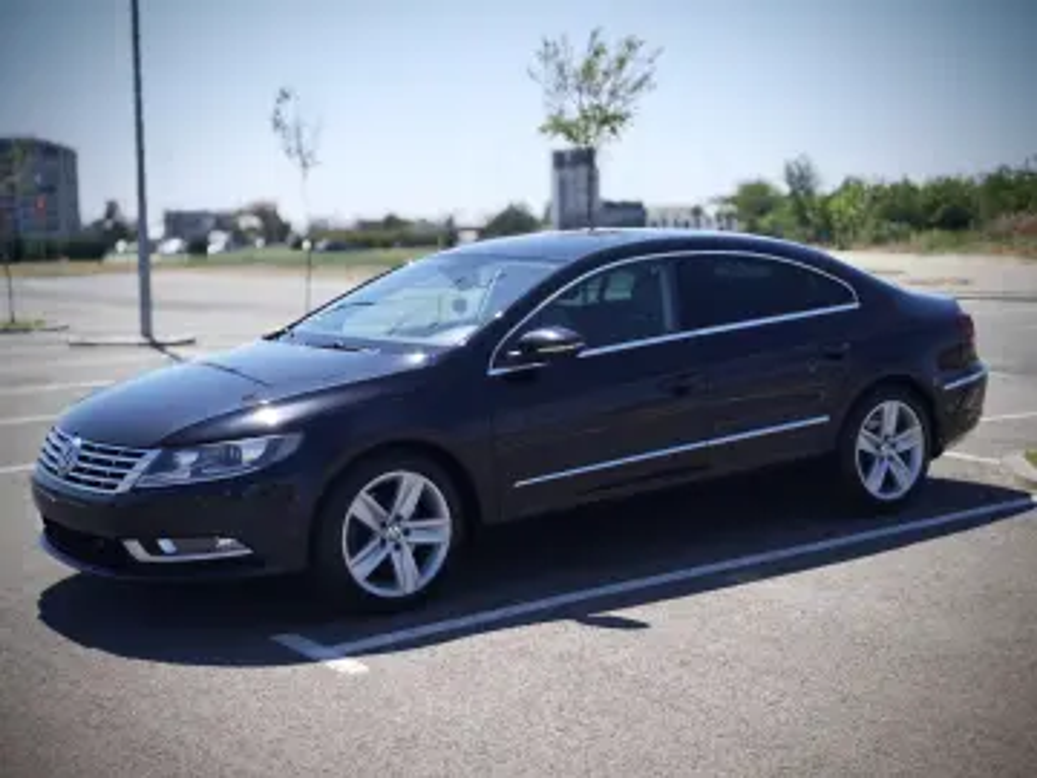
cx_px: 518
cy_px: 389
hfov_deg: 38.2
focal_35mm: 50
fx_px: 1498
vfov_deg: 29.1
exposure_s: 1/2349
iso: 50
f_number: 0.95
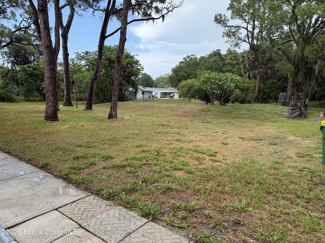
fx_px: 225
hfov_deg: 71.6
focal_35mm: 24
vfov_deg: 56.8
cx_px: 162
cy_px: 122
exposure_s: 1/1522
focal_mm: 6.76
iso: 100
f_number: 1.78
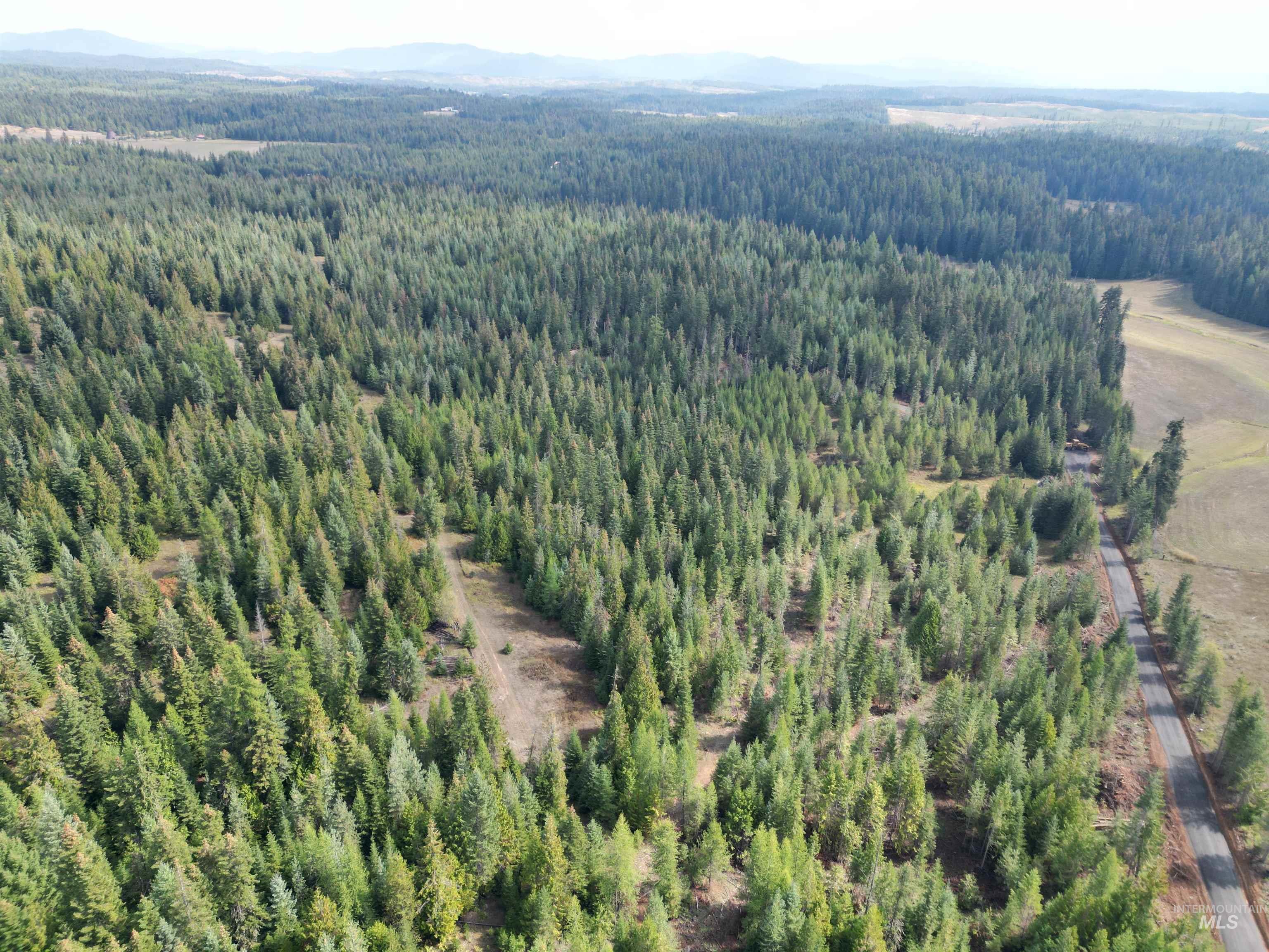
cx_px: 634
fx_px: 880
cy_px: 476
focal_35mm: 24
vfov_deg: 56.8
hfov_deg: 71.6
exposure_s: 1/1250
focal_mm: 6.72
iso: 200
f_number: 1.7
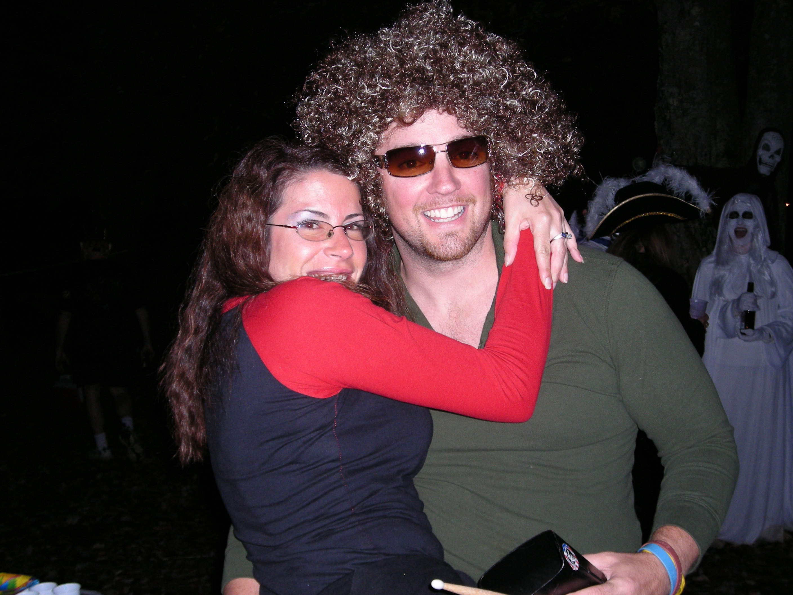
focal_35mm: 47
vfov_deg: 30.9
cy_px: 298
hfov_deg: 40.4
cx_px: 396
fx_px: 1077
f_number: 3.4
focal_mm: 7.8
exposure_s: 1/60
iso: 150
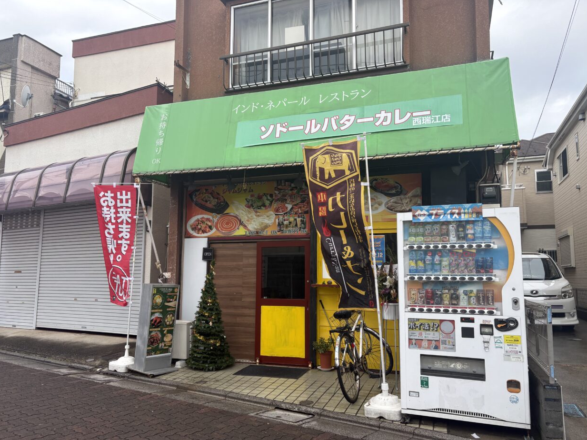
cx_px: 287
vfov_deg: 51.3
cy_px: 227
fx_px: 458
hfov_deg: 65.3
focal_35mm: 27
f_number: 1.6
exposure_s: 1/987
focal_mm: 5.96
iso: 50
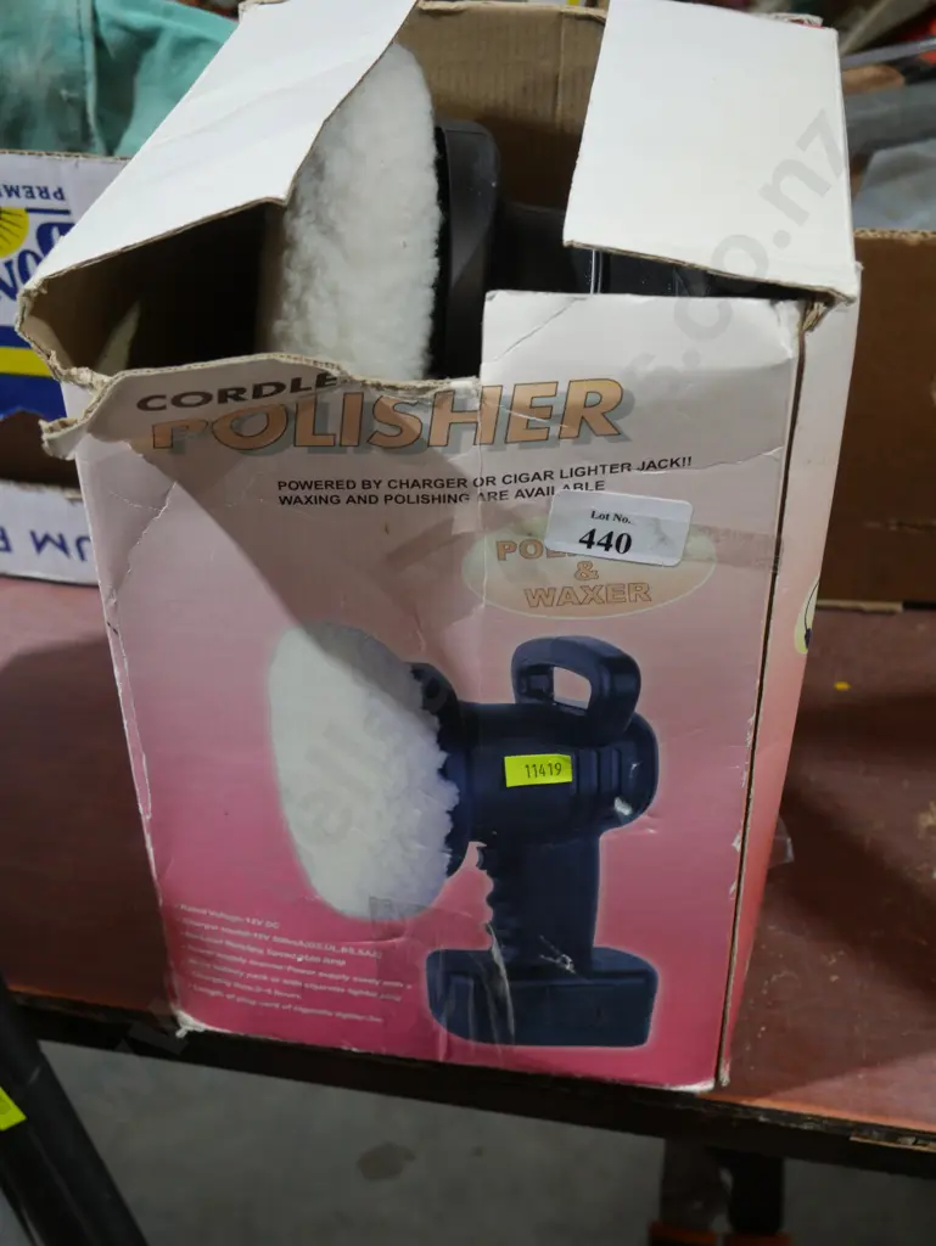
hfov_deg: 29.1
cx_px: 468
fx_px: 1801
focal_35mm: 50
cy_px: 623
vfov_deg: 38.2
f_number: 5.3
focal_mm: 25
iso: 800
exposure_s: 1/60
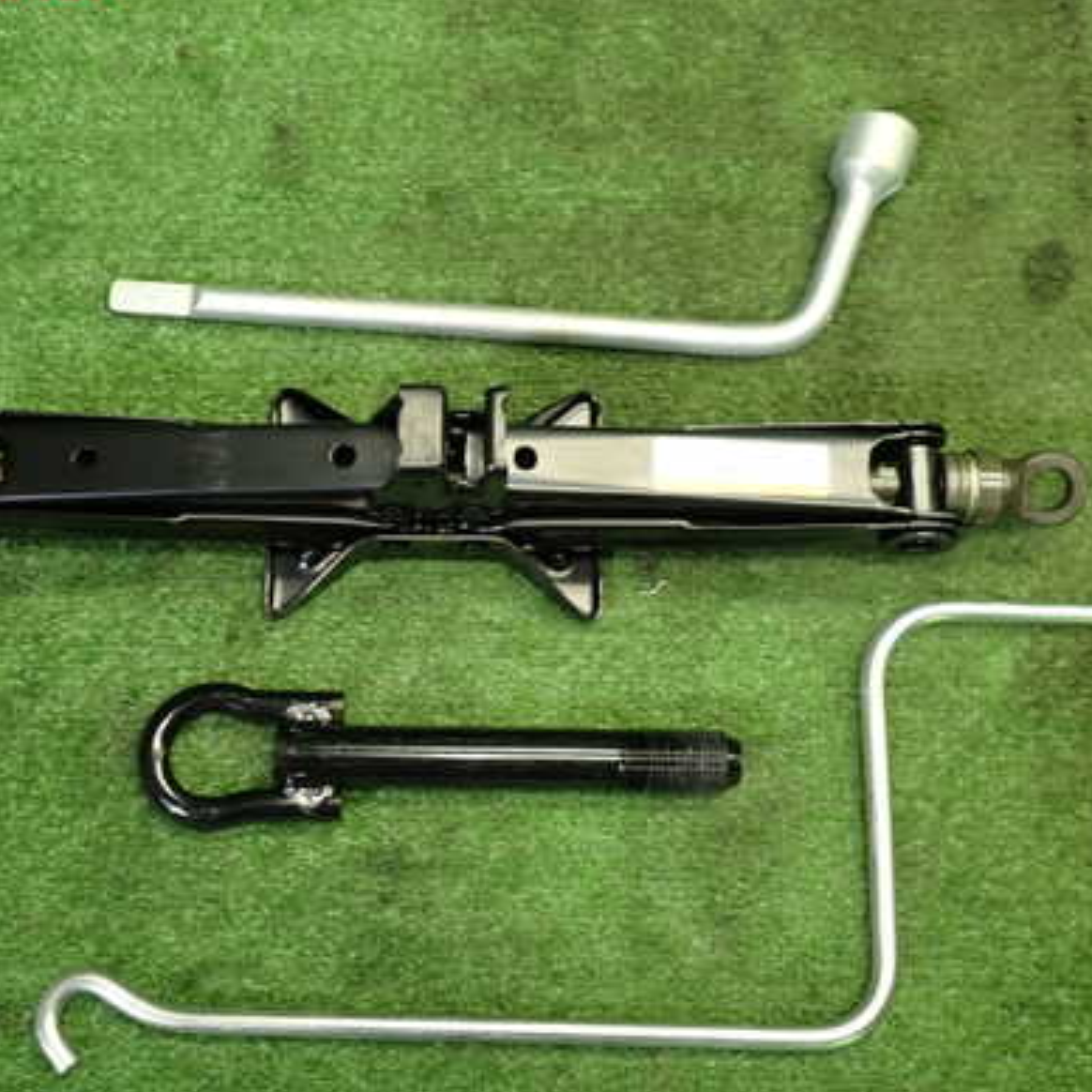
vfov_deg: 40.9
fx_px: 1463
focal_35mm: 41
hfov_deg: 40.7
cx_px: 433
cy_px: 577
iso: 200
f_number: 2.3
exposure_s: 1/40
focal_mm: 5.4
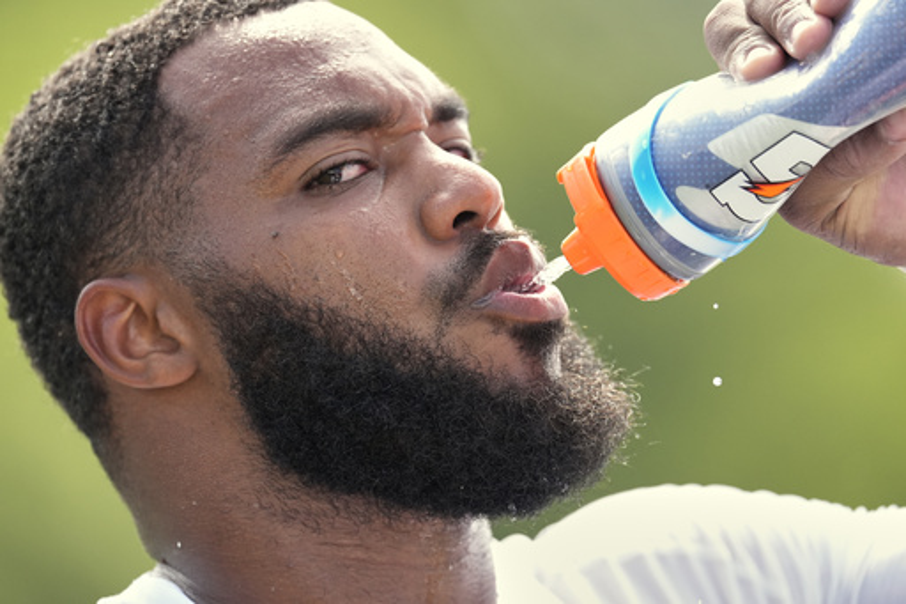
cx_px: 453
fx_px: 15094
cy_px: 302
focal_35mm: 600
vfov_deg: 2.3
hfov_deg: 3.4
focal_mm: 600
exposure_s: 1/4000
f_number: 4
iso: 2500
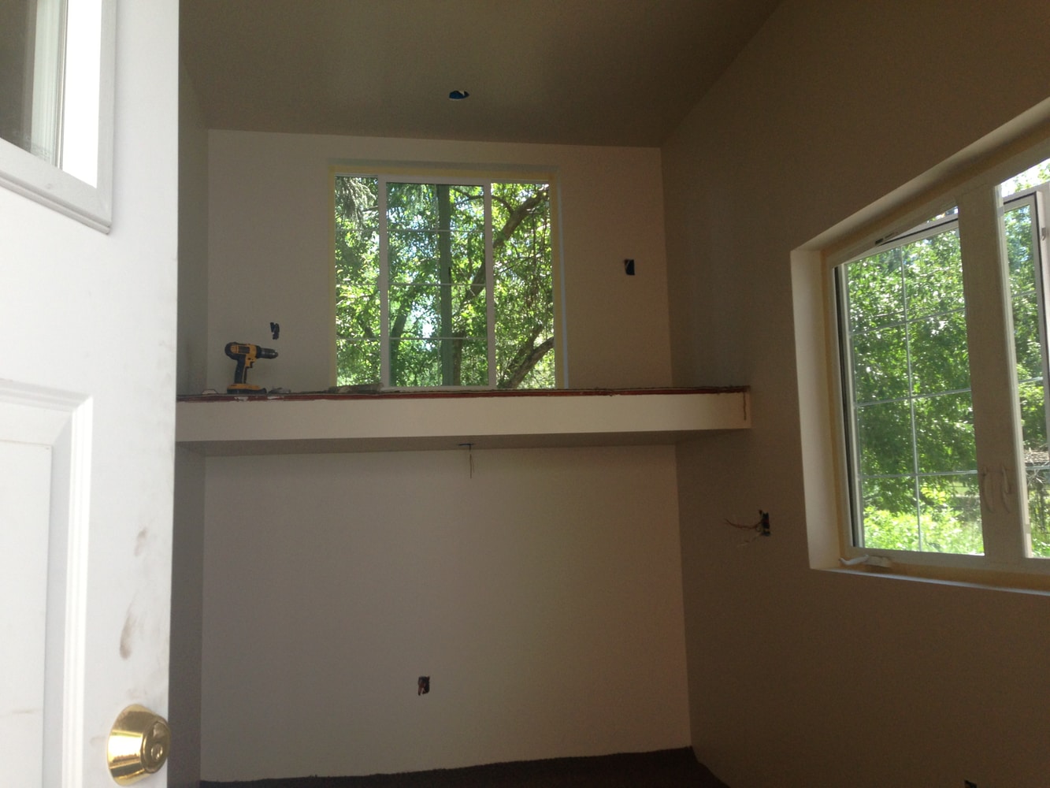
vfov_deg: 43.0
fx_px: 1001
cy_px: 394
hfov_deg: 55.3
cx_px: 525
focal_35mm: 33
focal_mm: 4.13
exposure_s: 1/120
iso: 80
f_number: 2.4
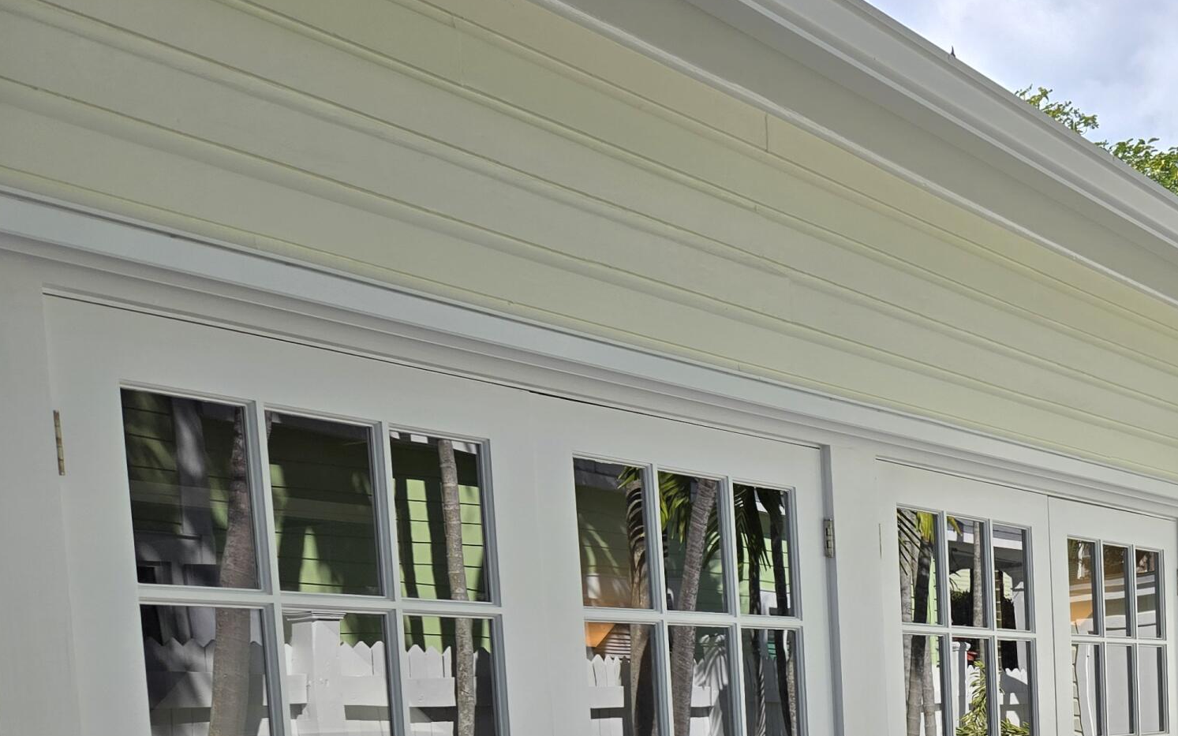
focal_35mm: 49
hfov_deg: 37.0
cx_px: 1166
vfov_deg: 24.3
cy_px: 840
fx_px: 1573
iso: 25
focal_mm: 5.4
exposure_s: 1/1205
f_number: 1.8
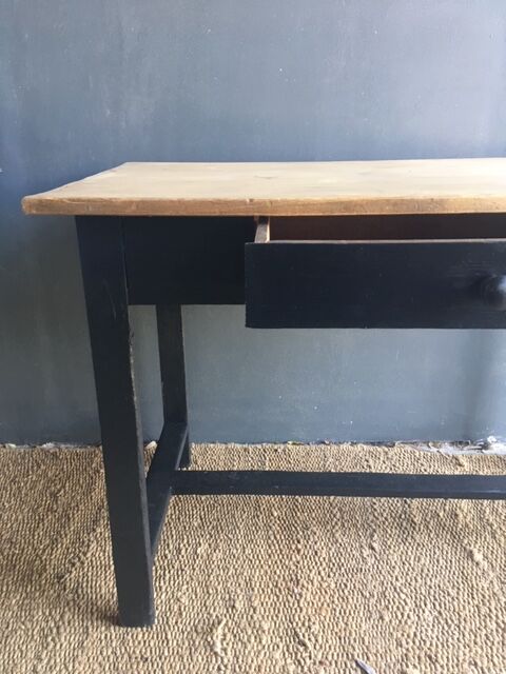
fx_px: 565
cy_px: 337
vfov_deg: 61.7
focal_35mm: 29
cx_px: 253
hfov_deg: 48.2
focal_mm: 4.15
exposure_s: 1/33
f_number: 2.2
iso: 125
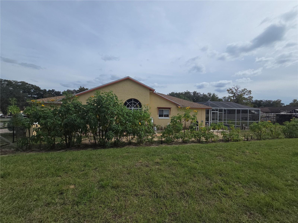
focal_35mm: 13
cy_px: 112
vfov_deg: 89.9
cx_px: 149
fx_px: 112
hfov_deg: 106.2
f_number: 2.2
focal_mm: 2.2
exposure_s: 1/3238
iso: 50
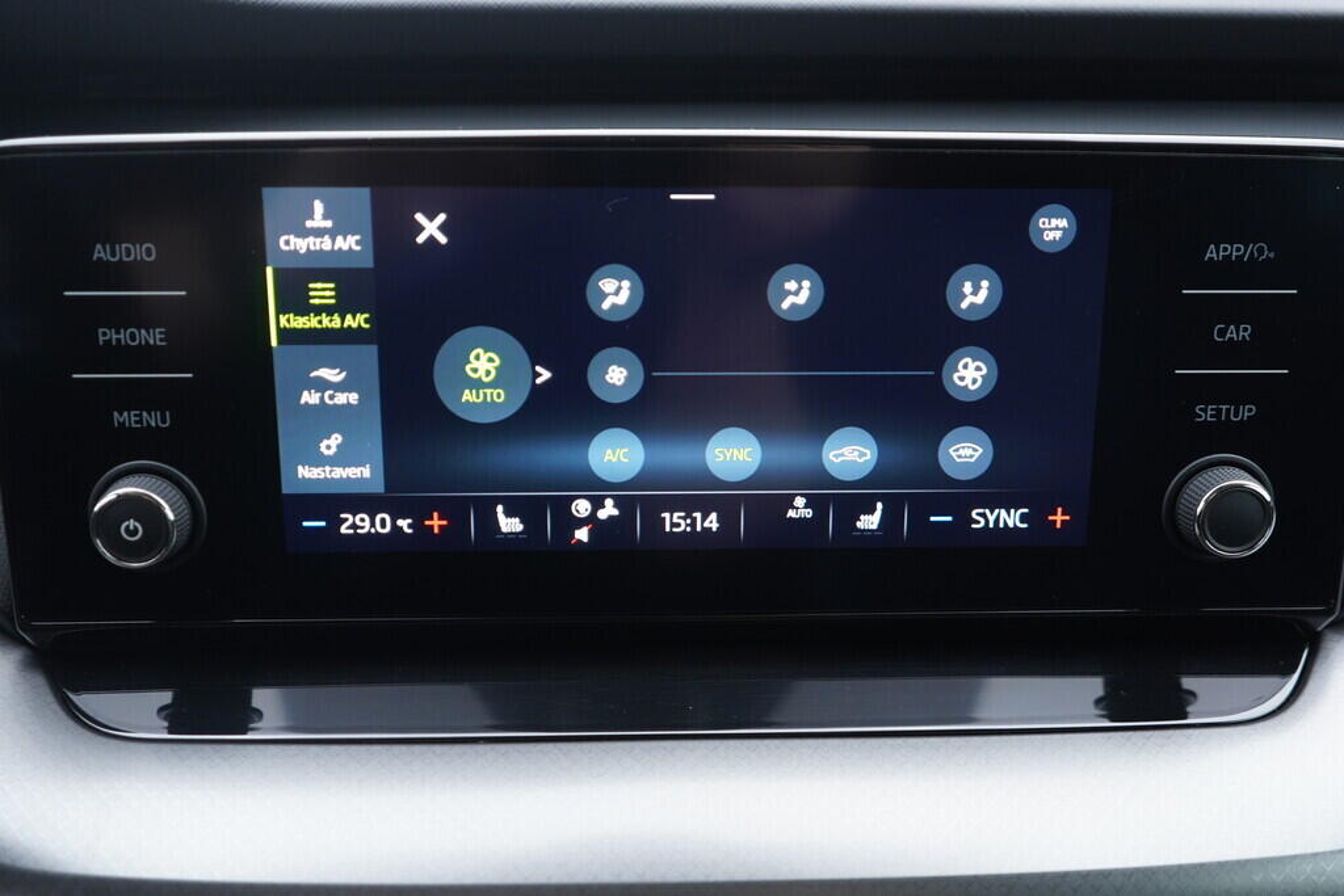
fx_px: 1344
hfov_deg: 53.1
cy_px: 448
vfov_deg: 36.9
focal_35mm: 36
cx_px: 672
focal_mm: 24
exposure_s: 1/40
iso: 320
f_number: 2.8
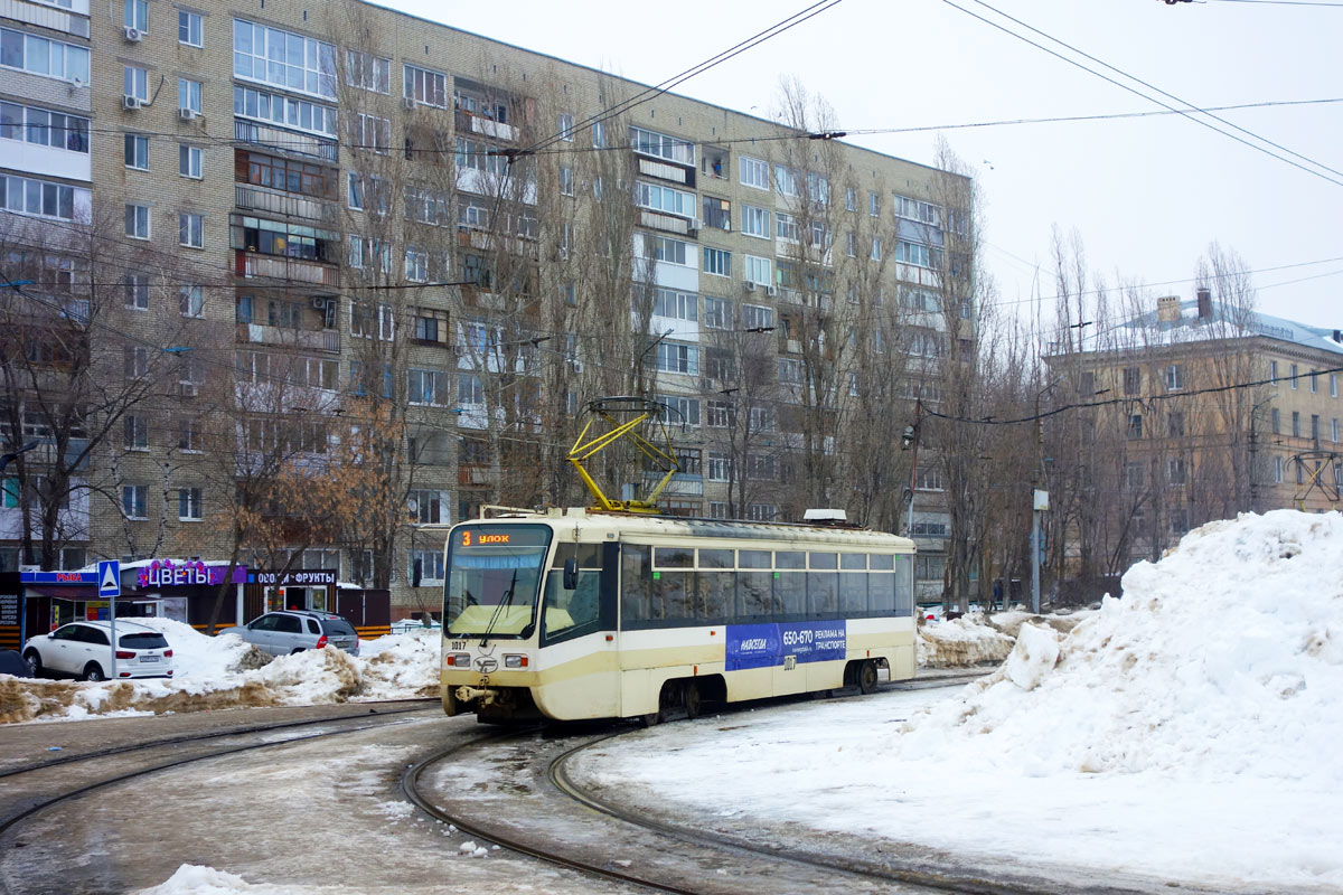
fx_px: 1828
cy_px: 448
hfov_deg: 40.3
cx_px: 672
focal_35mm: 49
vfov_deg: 27.5
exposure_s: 1/500
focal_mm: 18.02
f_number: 3.2
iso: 125
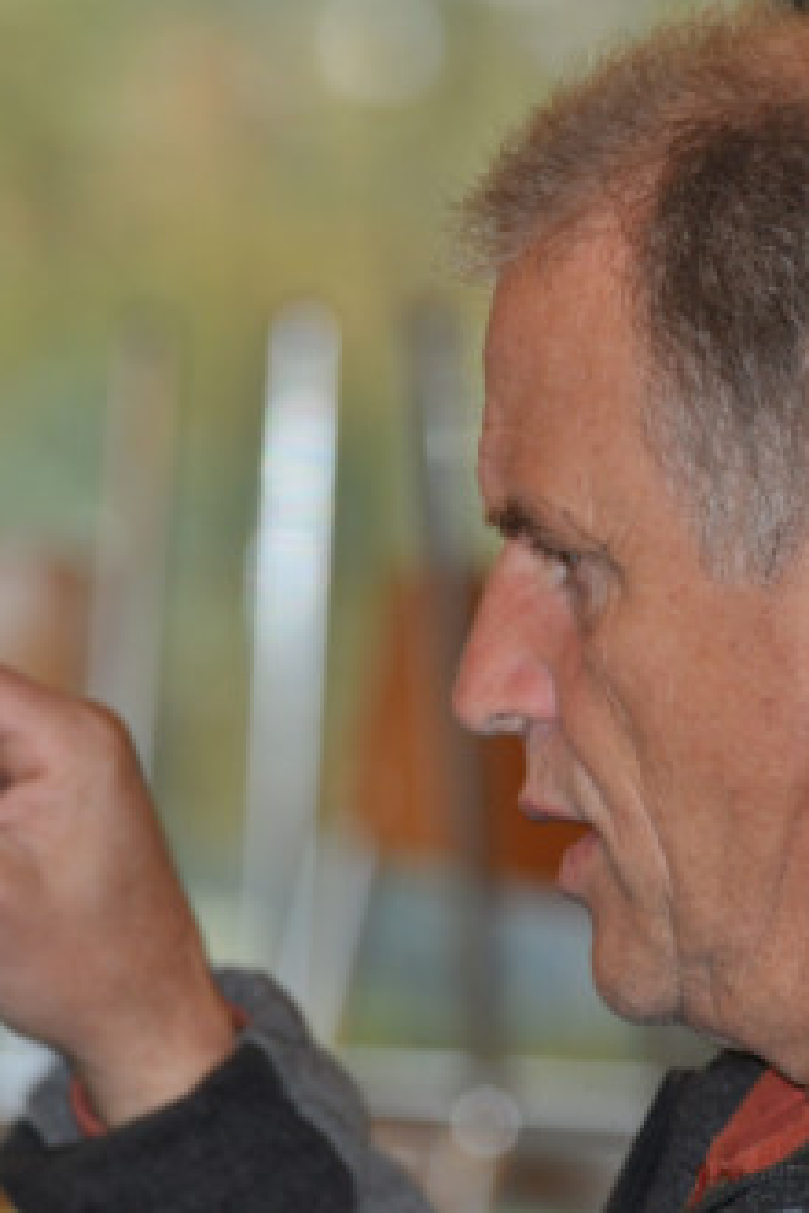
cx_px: 438
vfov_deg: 5.5
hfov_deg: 3.7
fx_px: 12631
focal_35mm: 375
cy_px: 606
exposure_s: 1/60
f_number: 5
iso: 800
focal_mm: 165
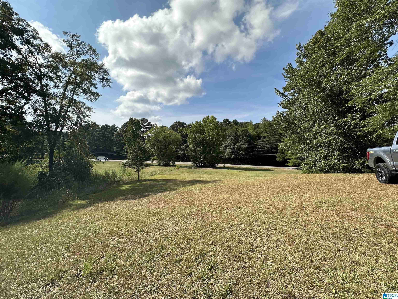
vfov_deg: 85.7
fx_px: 161
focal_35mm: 14
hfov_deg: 102.1
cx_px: 199
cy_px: 150
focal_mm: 2.22
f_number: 2.2
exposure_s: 1/2053
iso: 40
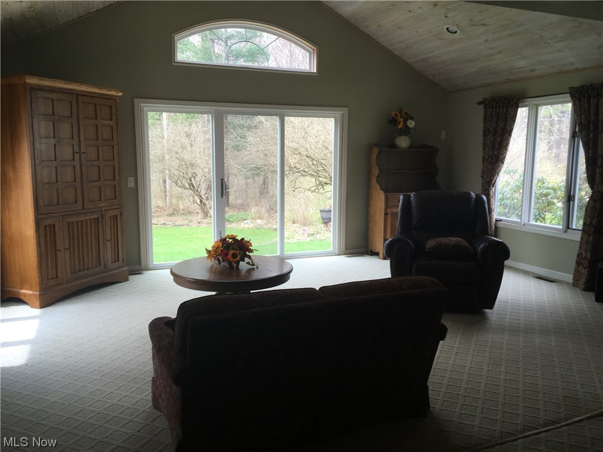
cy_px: 226
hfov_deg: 61.7
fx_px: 505
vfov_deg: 48.2
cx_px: 302
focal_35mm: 29
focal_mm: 4.15
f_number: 2.2
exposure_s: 1/120
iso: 32
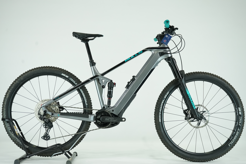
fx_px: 342
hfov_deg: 39.6
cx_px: 123
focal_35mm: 50
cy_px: 82
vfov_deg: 27.0
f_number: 5.6
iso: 1600
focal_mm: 50
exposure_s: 1/200
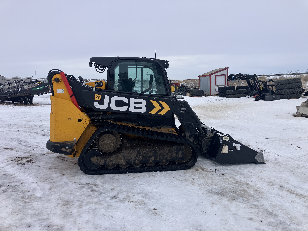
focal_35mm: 28
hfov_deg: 63.4
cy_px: 116
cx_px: 154
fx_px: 249
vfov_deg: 49.7
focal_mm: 3.99
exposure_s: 1/1350
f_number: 1.8
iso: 32
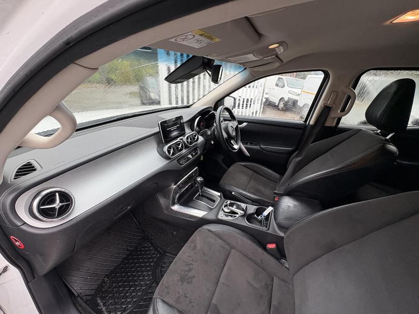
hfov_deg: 102.1
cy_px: 157
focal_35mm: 14
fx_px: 169
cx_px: 210
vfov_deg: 85.7
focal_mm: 2.22
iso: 250
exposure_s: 1/82
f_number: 2.2
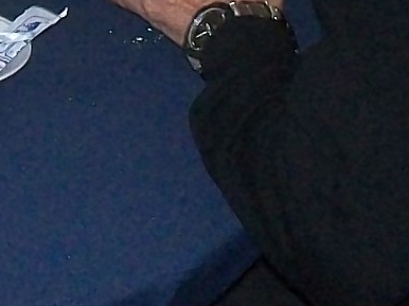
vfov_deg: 7.3
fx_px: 2314
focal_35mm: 196
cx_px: -230
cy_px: -325
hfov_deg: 9.8
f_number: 4.5
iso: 250
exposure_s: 1/30
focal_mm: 6.3
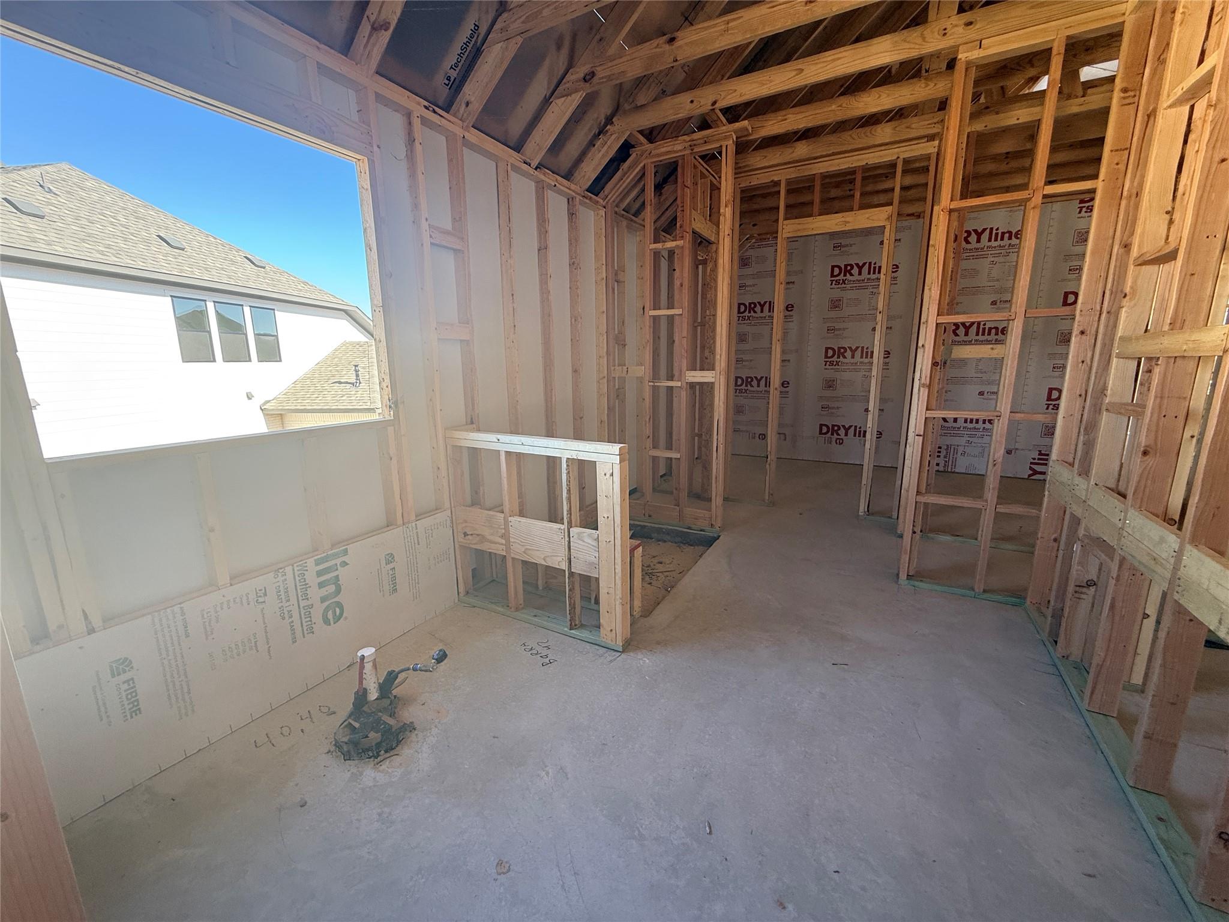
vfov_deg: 85.7
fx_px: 497
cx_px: 614
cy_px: 461
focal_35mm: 14
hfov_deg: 102.1
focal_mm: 2.22
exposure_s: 1/99
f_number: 2.2
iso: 125
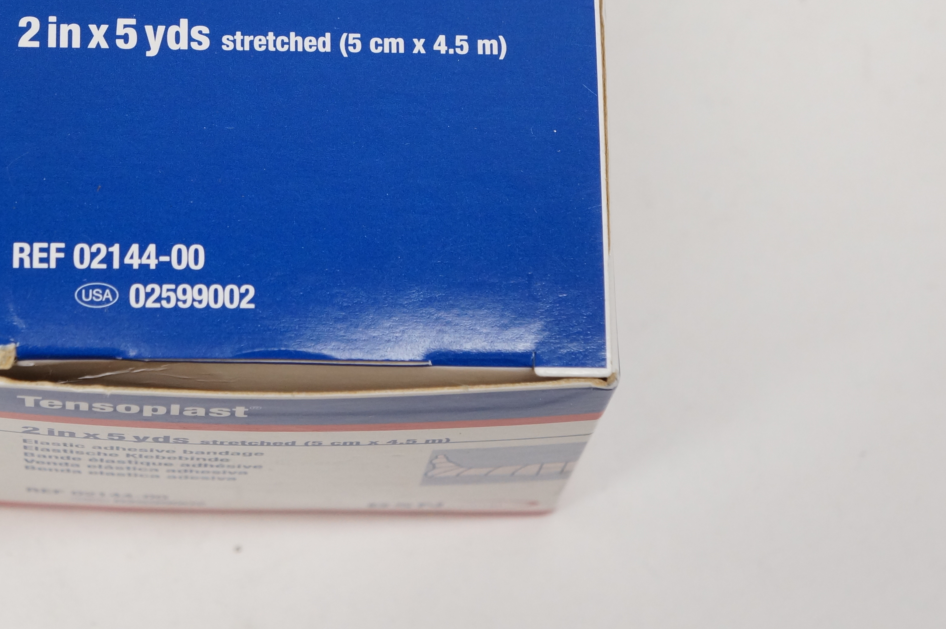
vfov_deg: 10.7
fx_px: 3360
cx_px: 253
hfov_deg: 16.0
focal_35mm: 128
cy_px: 134
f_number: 7.1
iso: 800
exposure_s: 1/125
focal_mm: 54
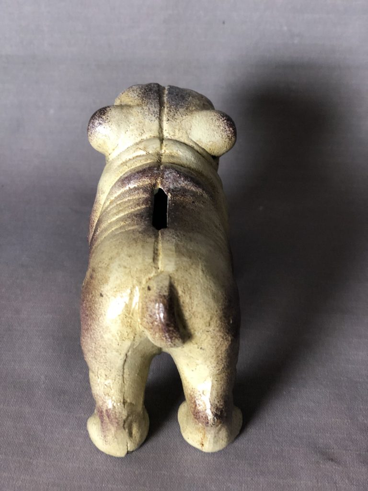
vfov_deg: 36.8
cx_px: 184
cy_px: 246
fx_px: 737
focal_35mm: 52
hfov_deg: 28.0
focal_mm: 6
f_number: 2.4
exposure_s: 1/25
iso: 160
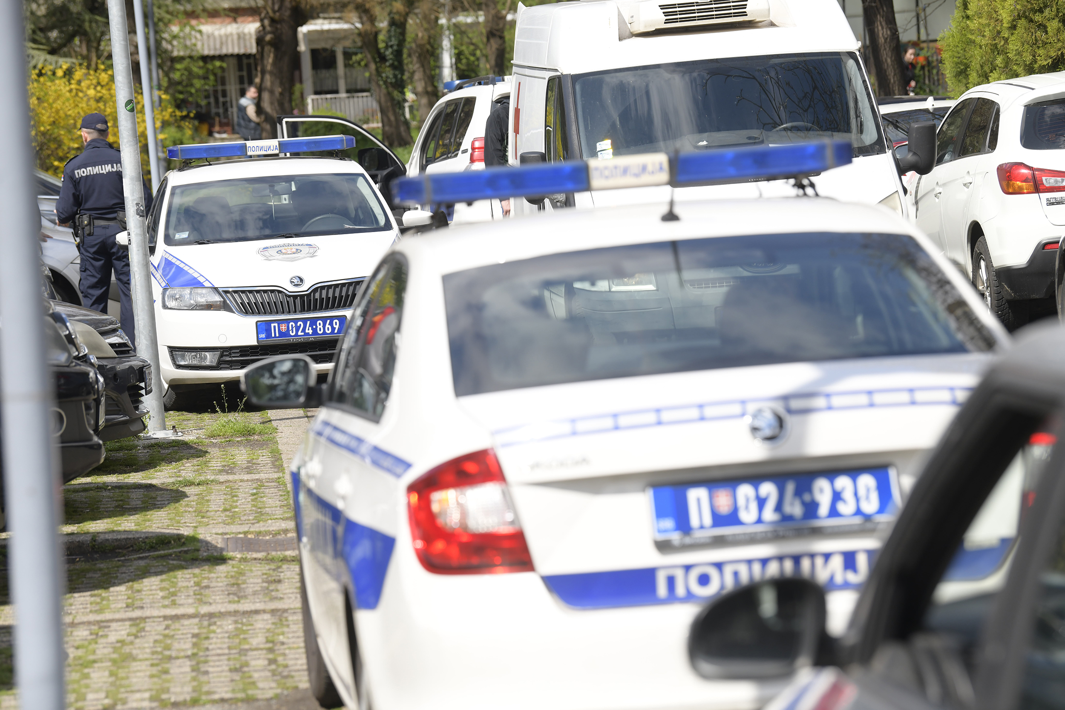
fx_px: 3994
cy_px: 355
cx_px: 532
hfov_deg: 15.2
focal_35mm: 135
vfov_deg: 10.2
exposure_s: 1/2000
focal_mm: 135
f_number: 5
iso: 400
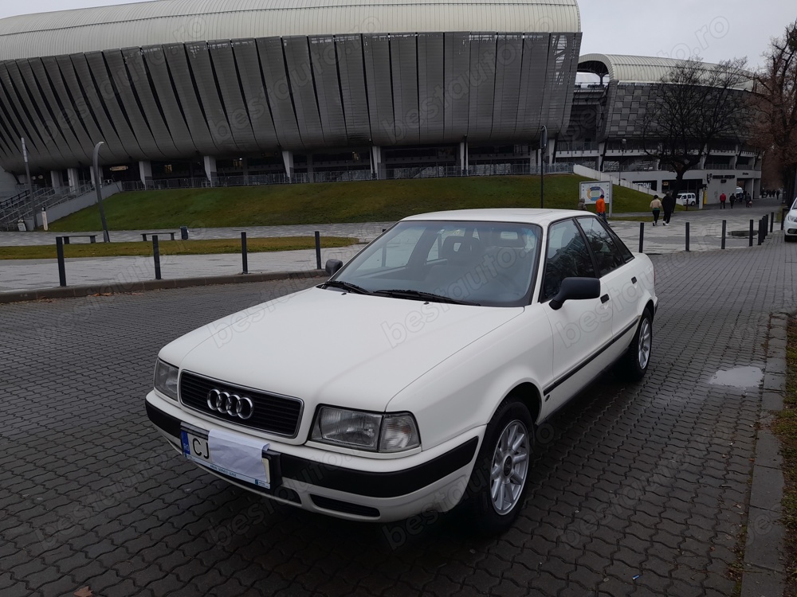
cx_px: 398
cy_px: 298
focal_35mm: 25
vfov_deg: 54.9
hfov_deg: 69.4
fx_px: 576
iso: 20
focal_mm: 4.6
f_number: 2
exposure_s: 1/107
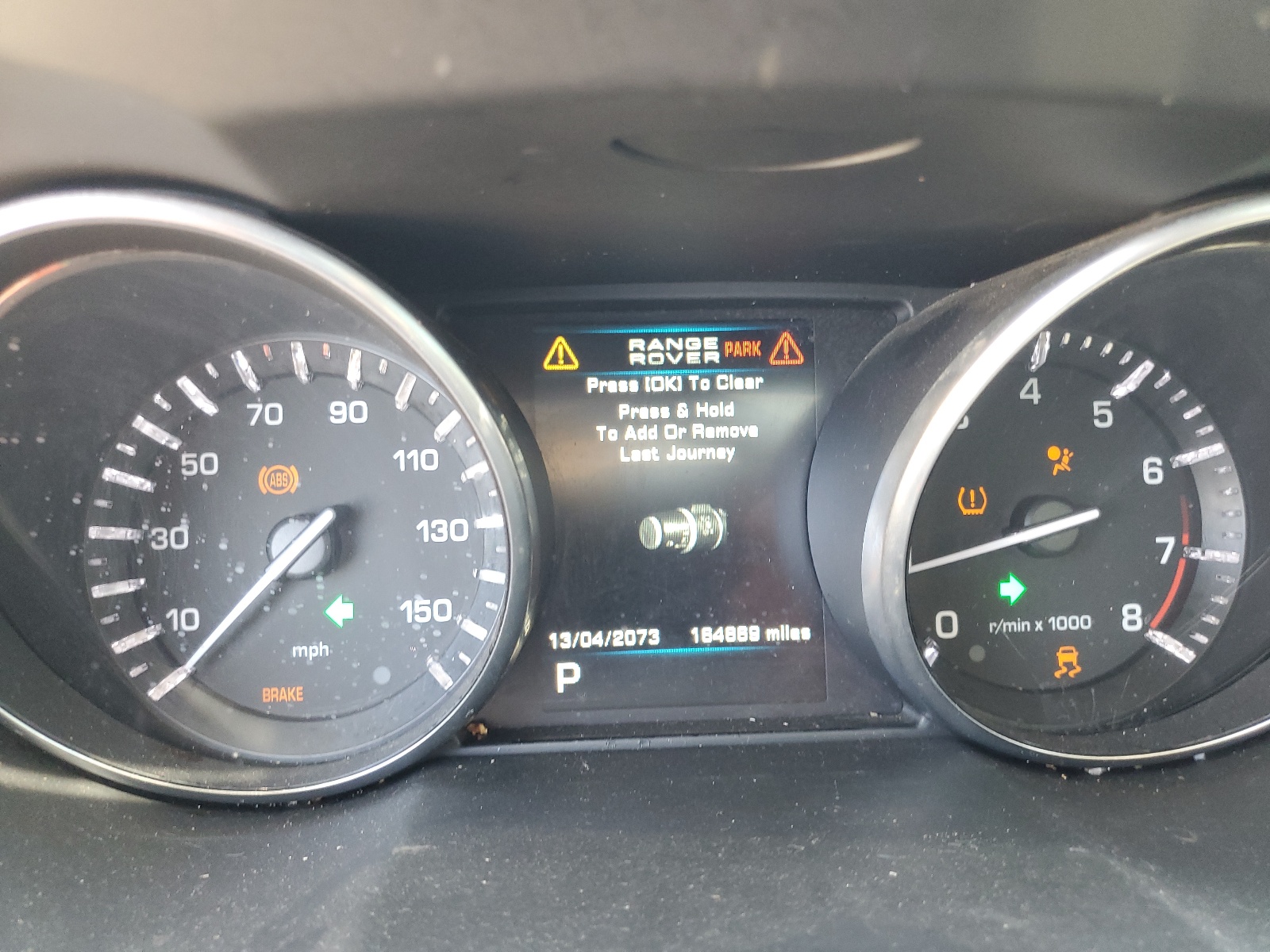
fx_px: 954
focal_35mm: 26
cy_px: 476
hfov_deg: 67.3
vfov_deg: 53.1
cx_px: 635
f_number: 1.5
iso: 132
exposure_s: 1/60.2
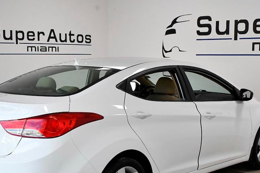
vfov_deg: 23.6
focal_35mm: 57
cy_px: 117
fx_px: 412
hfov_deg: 35.0
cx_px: 113
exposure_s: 1/3200
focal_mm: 24
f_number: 4.5
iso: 2500
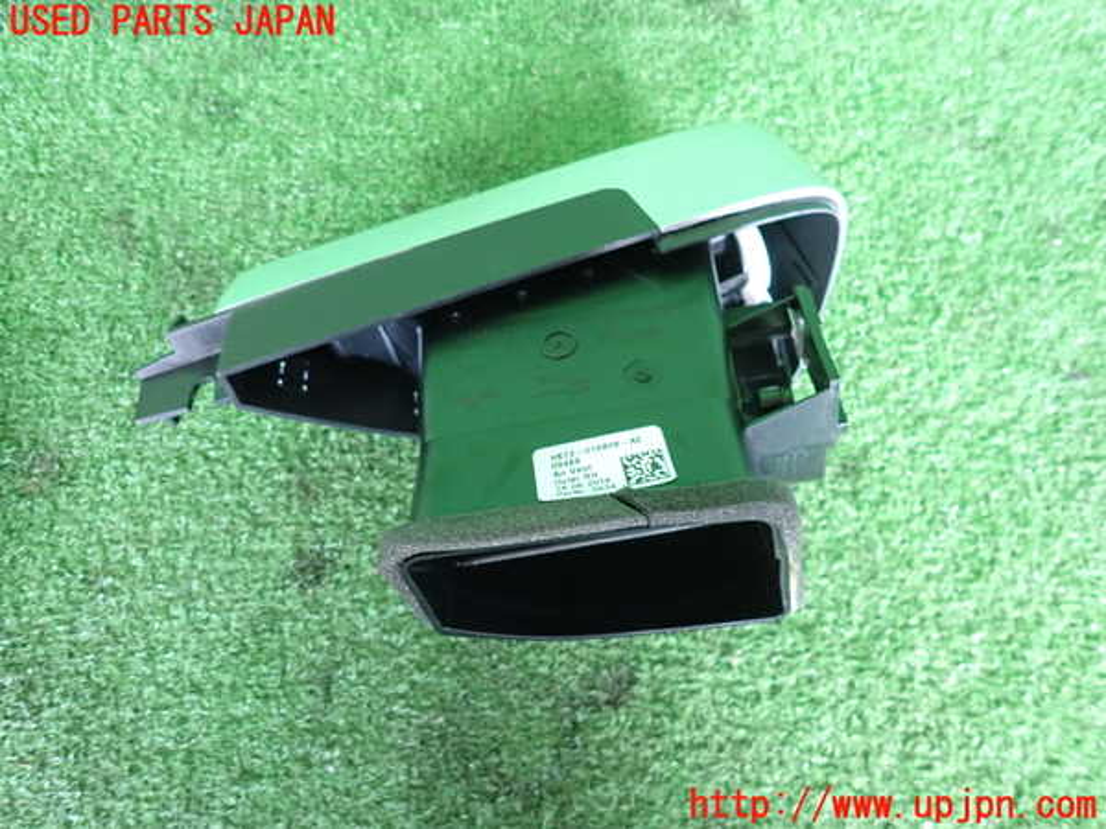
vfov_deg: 54.9
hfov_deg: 69.4
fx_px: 799
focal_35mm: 25
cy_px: 414
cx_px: 553
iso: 640
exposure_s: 1/30
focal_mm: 4.5
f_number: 2
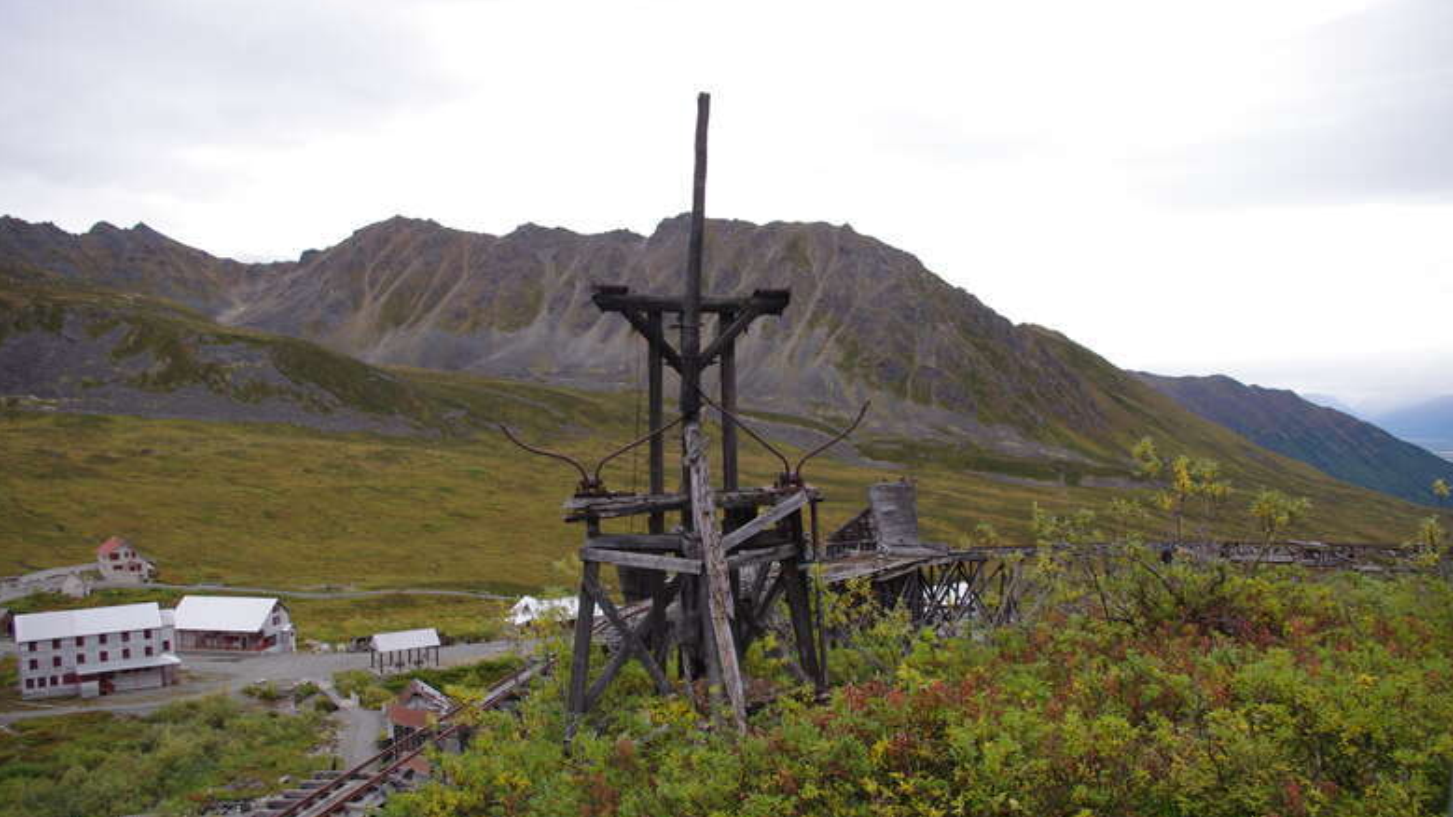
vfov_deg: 40.1
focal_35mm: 29
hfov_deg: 66.1
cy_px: 445
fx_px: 1117
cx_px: 709
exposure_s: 1/320
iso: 400
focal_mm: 18
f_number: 5
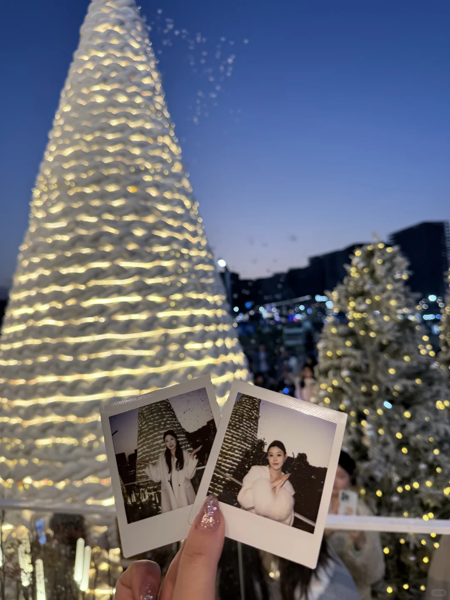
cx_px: 225
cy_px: 300
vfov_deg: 71.6
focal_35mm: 24
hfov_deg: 56.8
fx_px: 416
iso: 100
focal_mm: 6.76
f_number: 1.78
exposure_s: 1/100
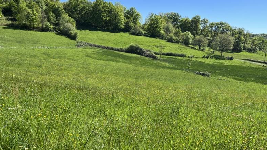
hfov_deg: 66.0
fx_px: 205
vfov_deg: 40.2
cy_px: 75
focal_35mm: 29
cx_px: 135
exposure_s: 1/2062
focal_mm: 5.1
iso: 50
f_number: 1.6
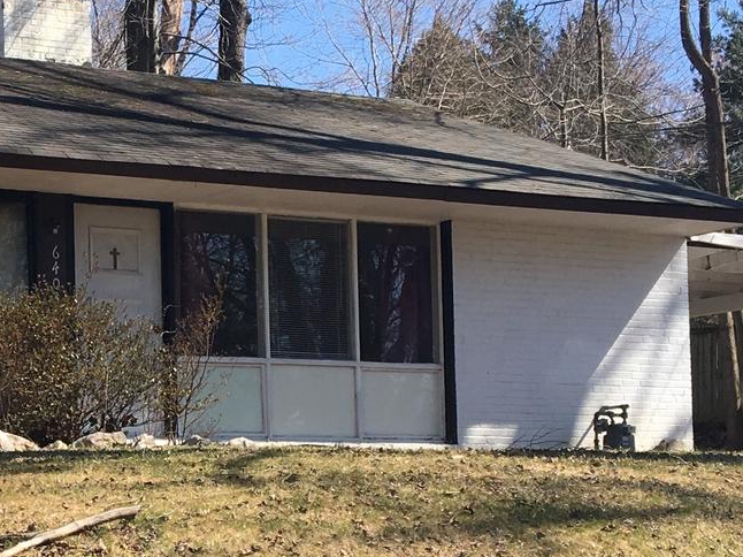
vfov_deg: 15.9
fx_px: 1974
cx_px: 25
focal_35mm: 92
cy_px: 455
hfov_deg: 20.7
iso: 25
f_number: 2.2
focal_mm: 4.15
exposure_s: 1/739
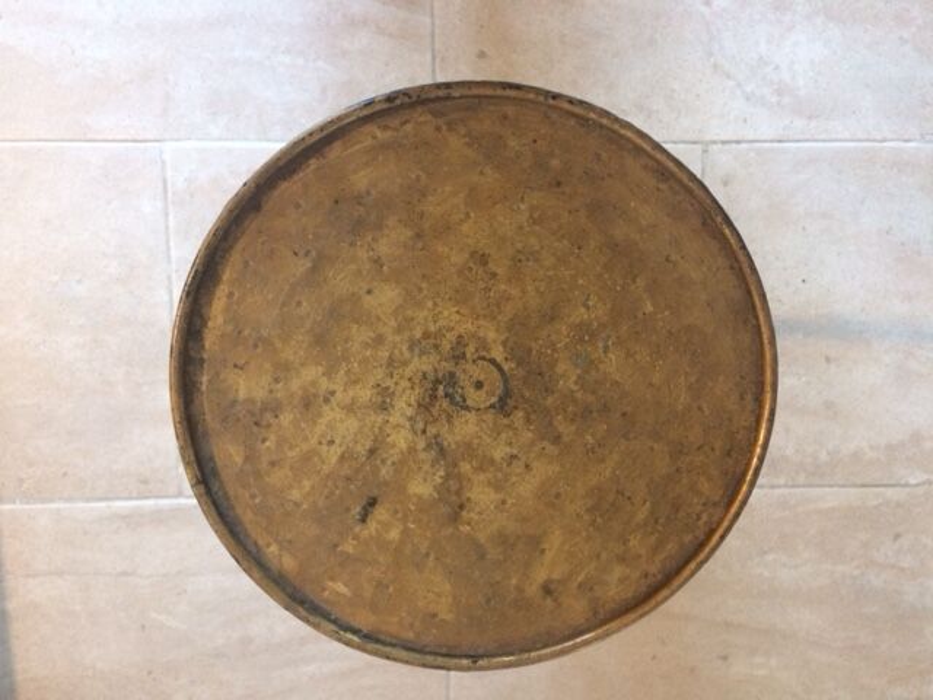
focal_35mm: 29
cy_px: 350
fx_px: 782
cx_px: 466
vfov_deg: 48.2
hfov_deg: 61.7
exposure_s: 1/20
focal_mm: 4.15
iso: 320
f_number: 2.2
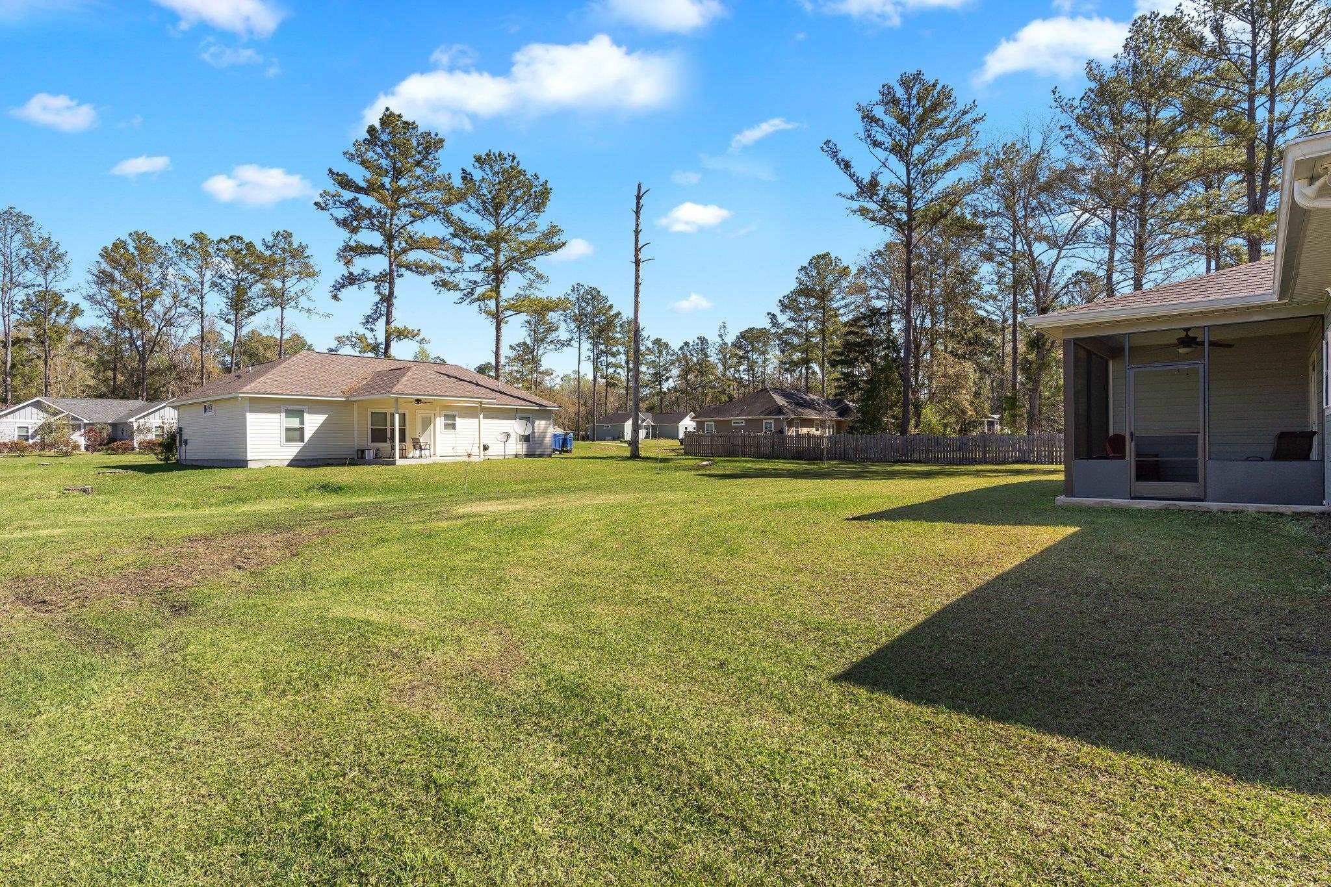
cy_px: 444
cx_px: 666
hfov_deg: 86.9
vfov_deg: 64.5
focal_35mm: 19
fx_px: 702
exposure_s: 1/20
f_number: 9
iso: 100
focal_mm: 19
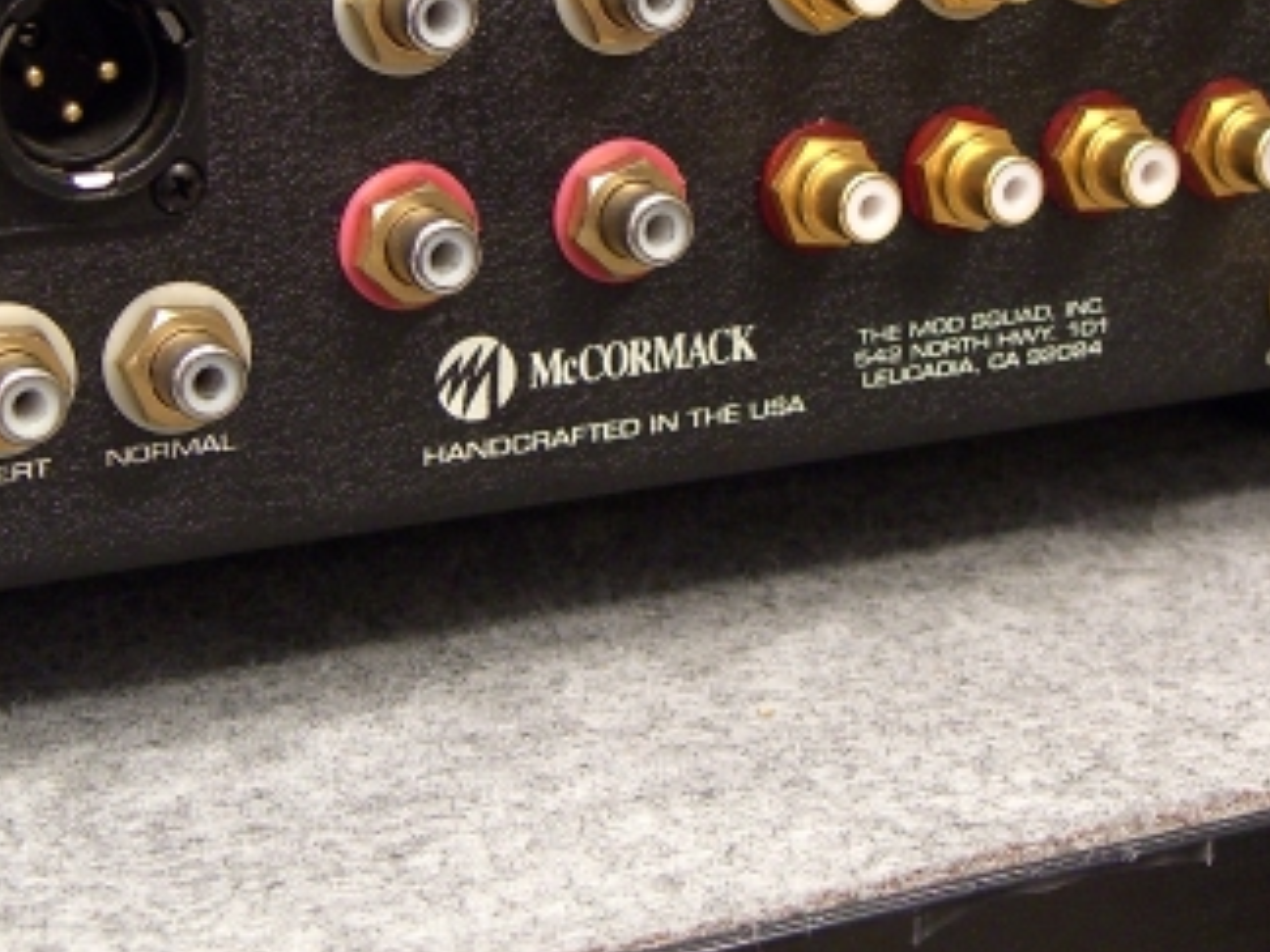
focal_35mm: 91
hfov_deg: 21.5
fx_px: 3339
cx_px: 725
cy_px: 161
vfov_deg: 16.1
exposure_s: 1/10
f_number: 3.1
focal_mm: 9.5
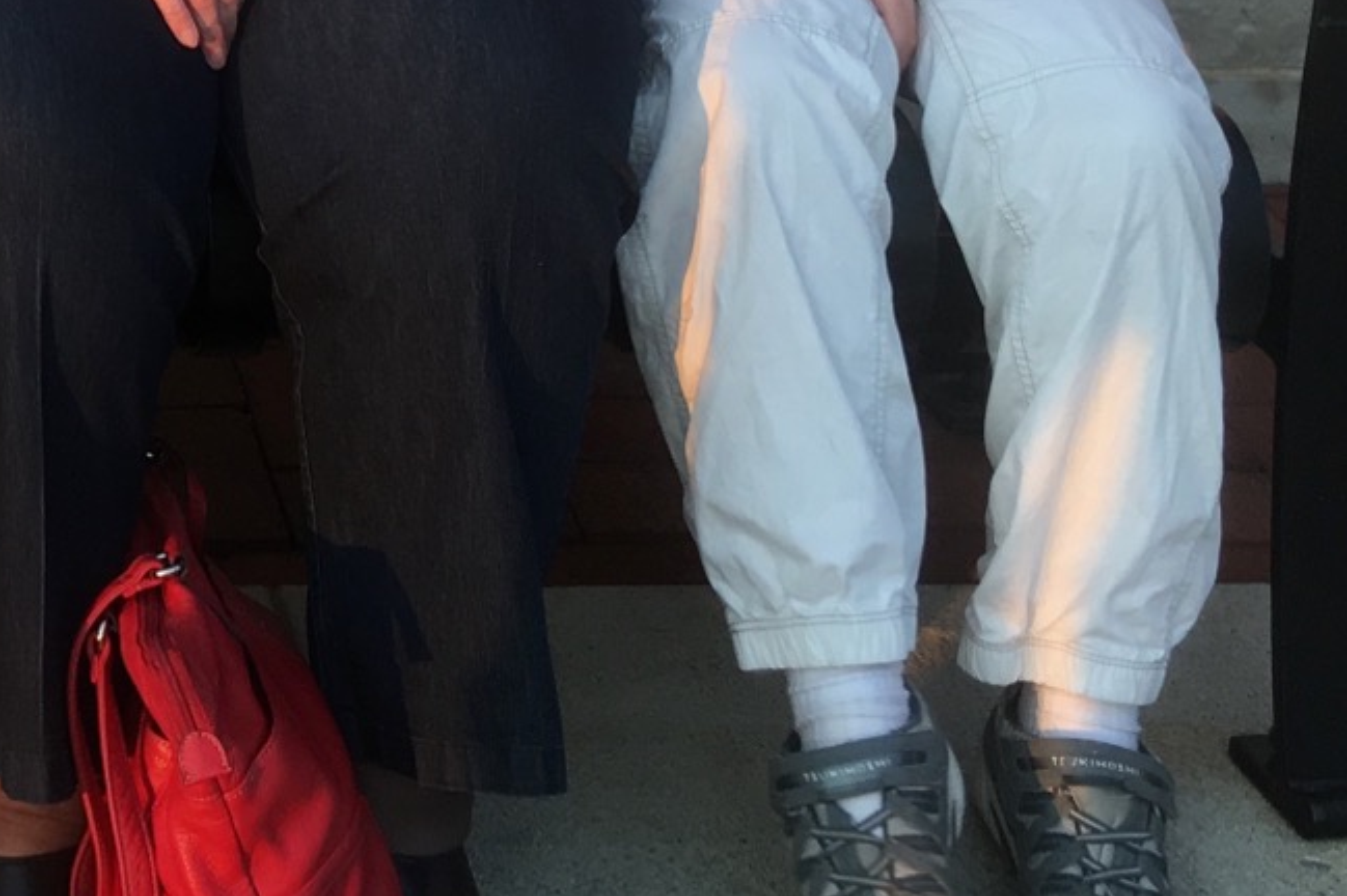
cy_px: -581
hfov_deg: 20.5
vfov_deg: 13.5
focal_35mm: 93
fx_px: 3478
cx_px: -280
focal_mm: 4.15
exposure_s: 1/120
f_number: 2.2
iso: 25
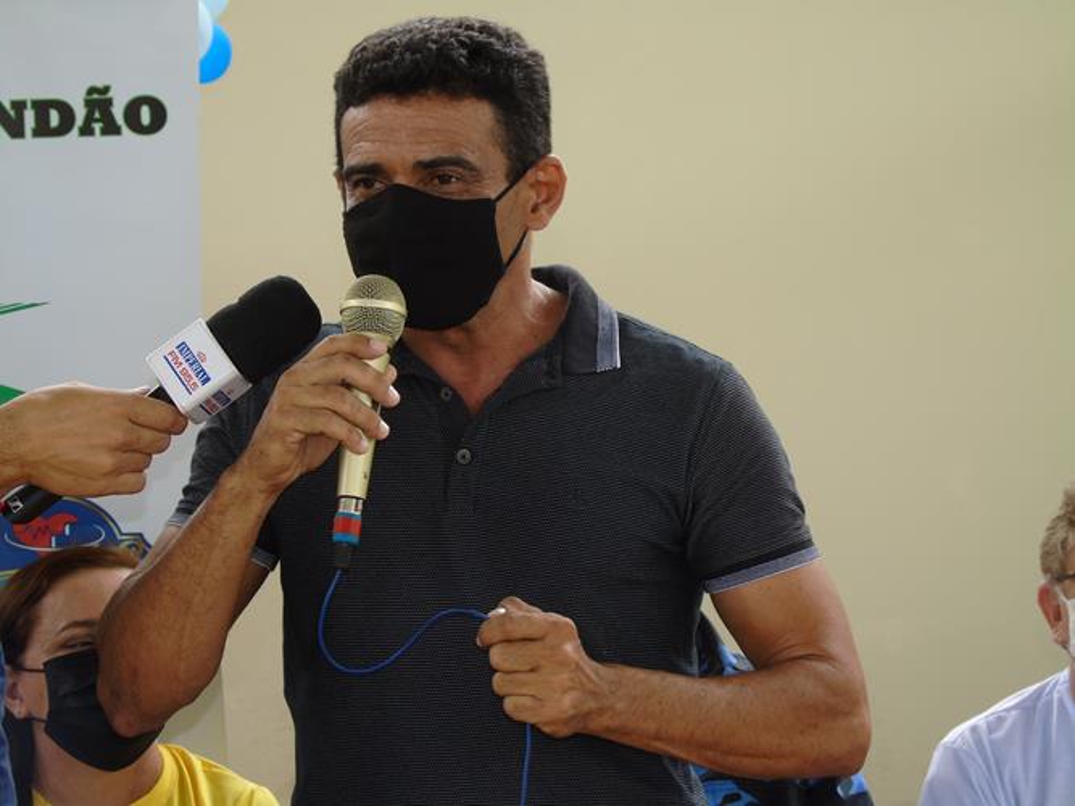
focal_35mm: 124
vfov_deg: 11.9
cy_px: 403
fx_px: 3850
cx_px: 538
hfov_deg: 15.9
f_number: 4.6
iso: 80
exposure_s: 1/60
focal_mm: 22
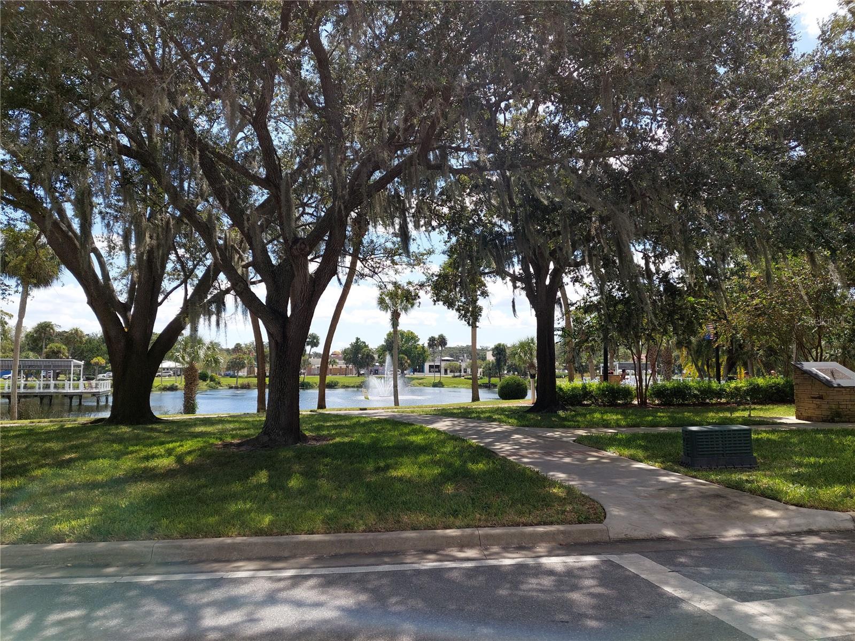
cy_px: 320
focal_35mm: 24
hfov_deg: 71.6
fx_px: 593
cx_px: 428
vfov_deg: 56.8
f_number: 1.8
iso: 40
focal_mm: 5.23
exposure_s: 1/1377
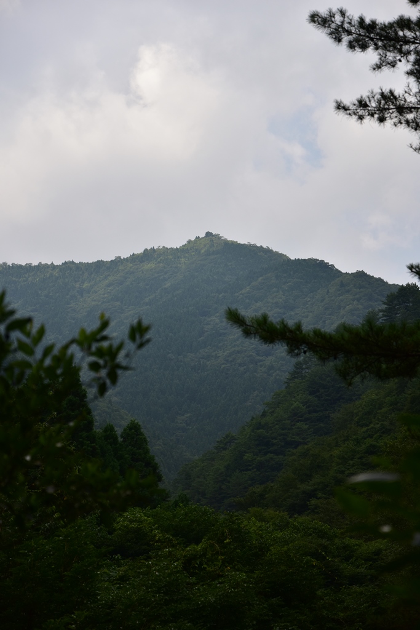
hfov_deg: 16.1
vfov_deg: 23.9
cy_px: 315
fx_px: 1487
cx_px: 210
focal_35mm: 85
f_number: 4.5
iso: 200
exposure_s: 1/1250
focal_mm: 85
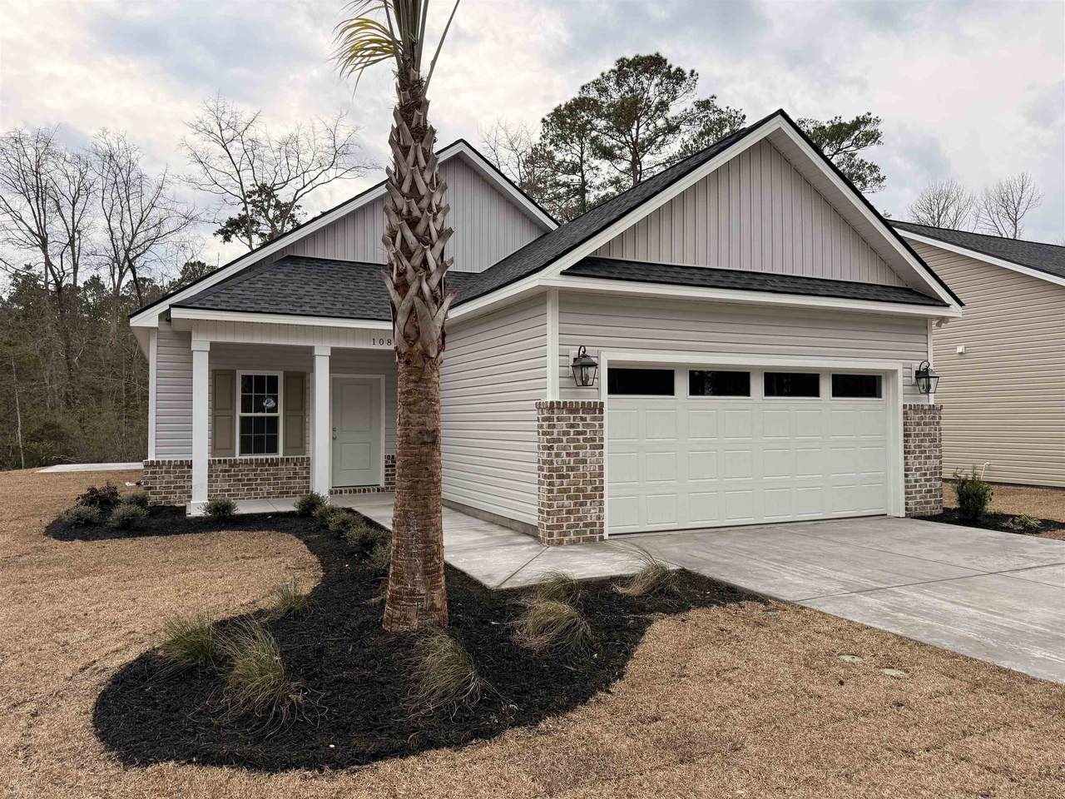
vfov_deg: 56.8
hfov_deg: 71.6
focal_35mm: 24
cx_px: 532
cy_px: 400
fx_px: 738
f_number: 1.78
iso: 100
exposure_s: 1/3425
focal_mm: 6.76
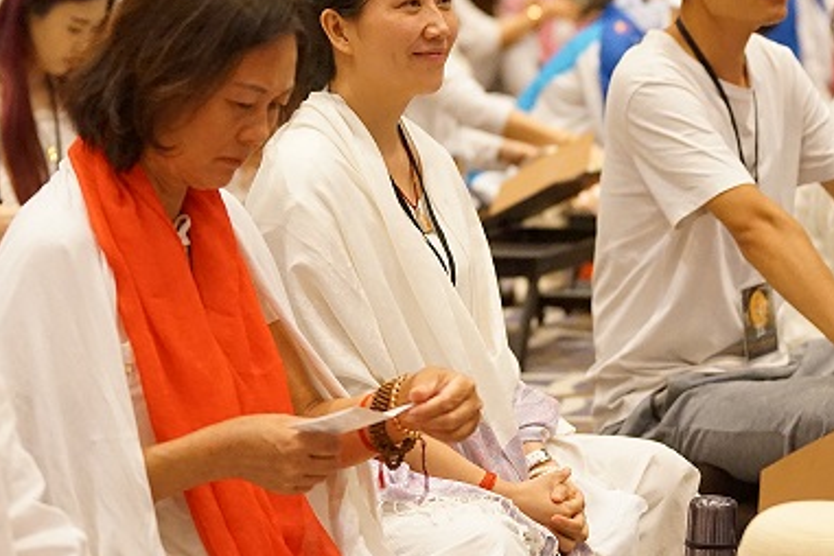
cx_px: 366
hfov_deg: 14.9
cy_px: 127
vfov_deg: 9.9
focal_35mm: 138
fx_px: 3197
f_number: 2.8
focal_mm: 70
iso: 6400
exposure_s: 1/160
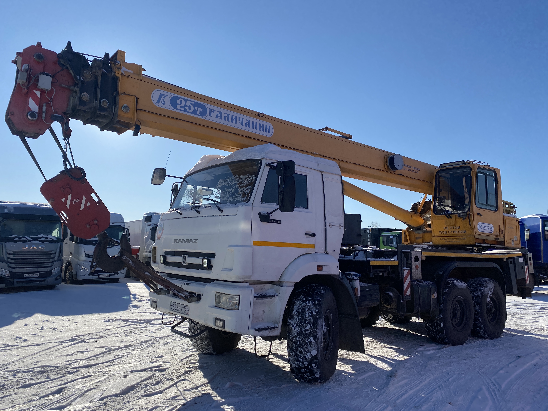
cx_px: 274
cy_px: 206
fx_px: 412
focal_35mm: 26
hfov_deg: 67.3
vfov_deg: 53.1
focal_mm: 4.25
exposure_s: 1/4608
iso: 32
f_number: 1.8
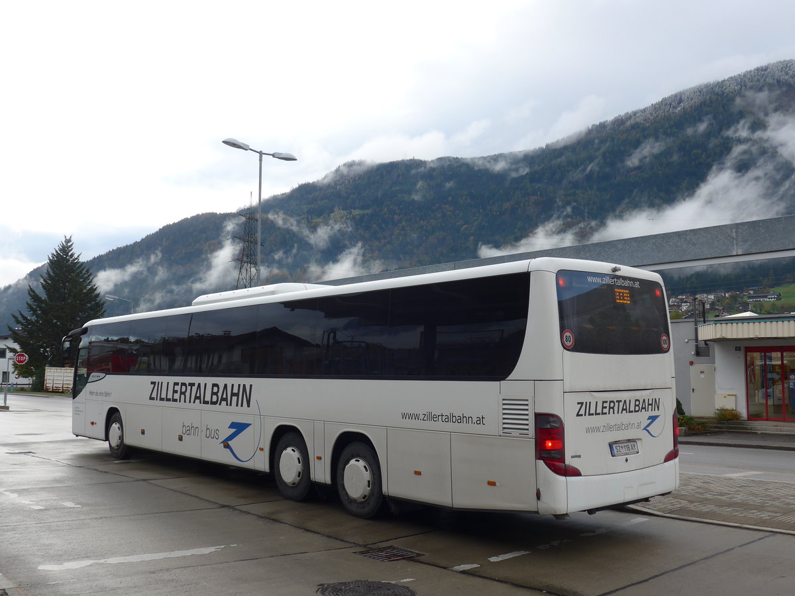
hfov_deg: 54.0
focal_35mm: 34
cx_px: 398
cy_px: 298
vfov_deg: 41.8
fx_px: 781
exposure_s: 1/400
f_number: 2.8
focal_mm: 7
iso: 80
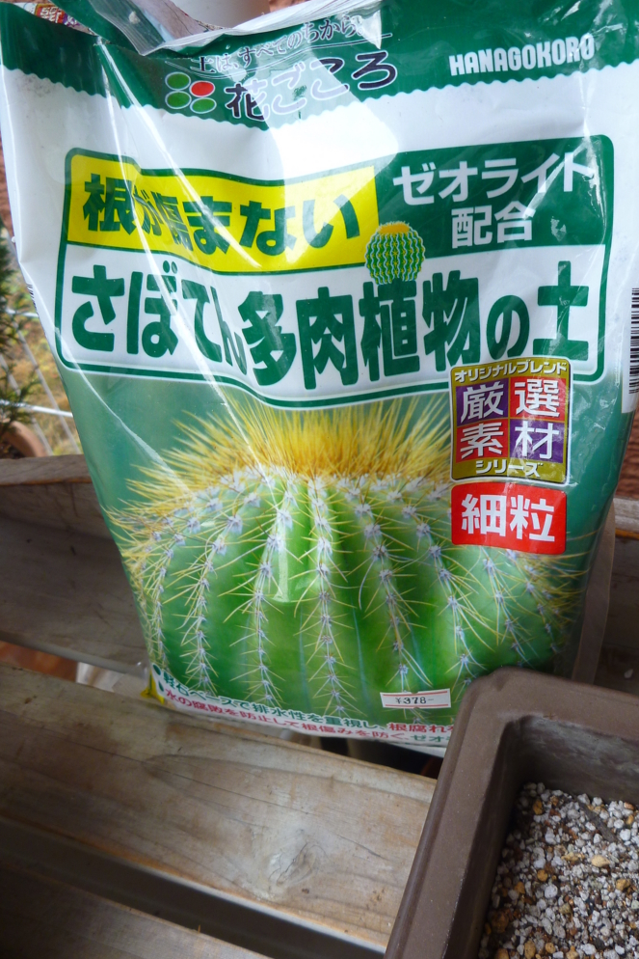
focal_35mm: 30
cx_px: 366
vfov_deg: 61.9
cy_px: 486
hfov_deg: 43.5
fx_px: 798
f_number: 3.3
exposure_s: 1/60
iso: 80
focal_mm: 4.9
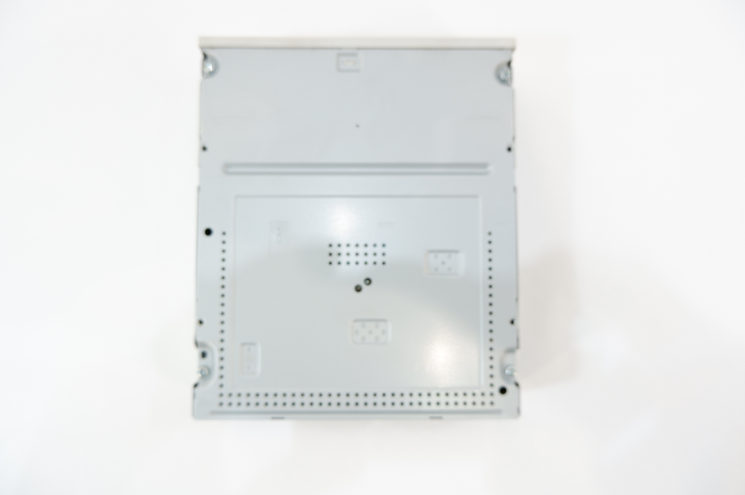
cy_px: 248
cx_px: 372
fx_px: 476
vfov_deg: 55.0
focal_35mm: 23
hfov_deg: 76.1
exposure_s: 1/60
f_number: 3.5
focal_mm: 15.2
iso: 200
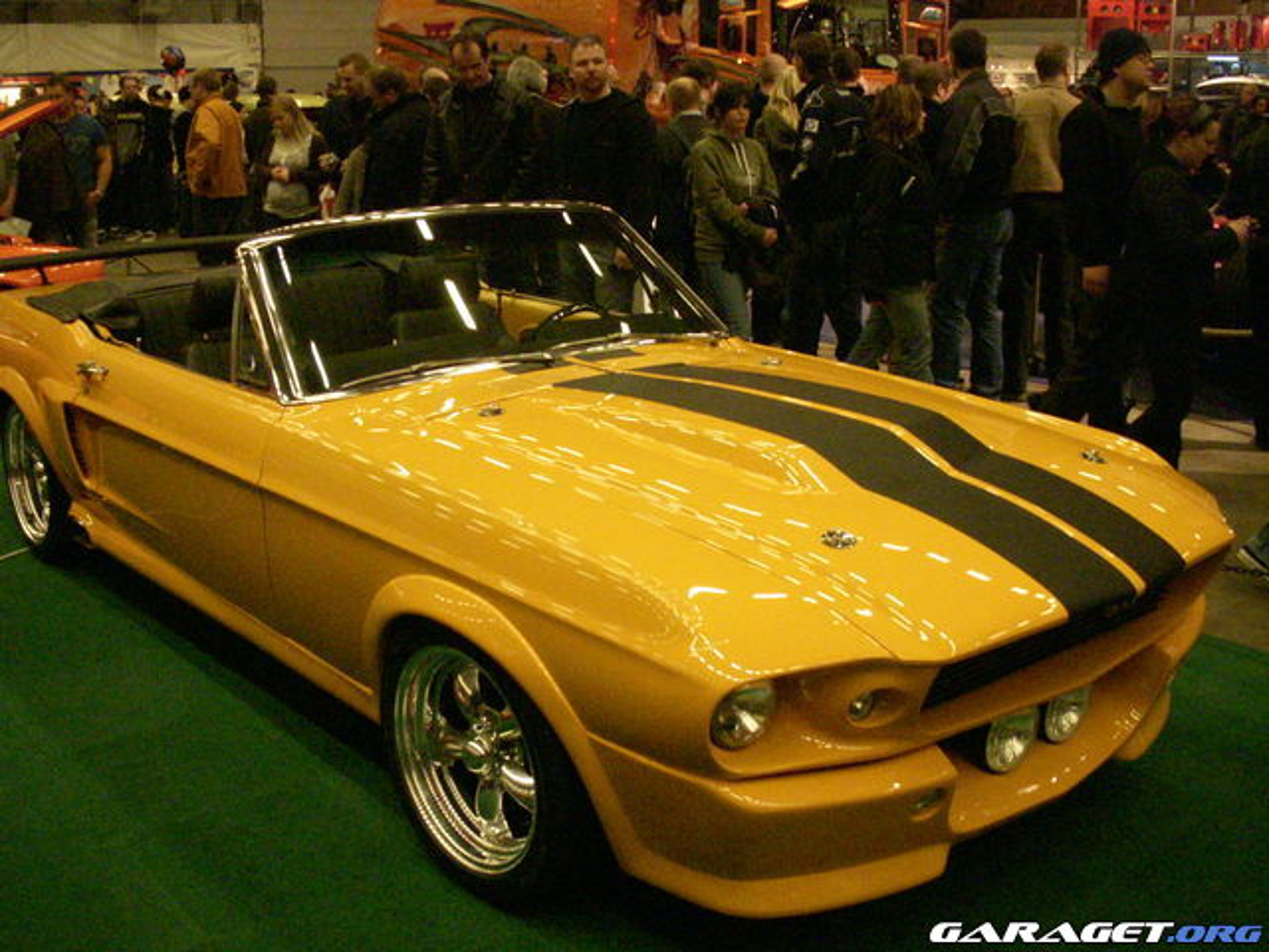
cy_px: 476
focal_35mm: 38
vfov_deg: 37.7
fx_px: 1393
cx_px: 634
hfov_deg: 49.0
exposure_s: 1/125
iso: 1250
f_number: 3.3
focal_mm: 6.3
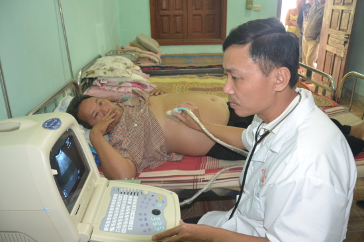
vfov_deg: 47.9
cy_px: 121
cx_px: 182
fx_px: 273
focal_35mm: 27
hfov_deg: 67.4
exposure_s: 1/60
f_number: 3.5
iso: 2000
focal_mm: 18
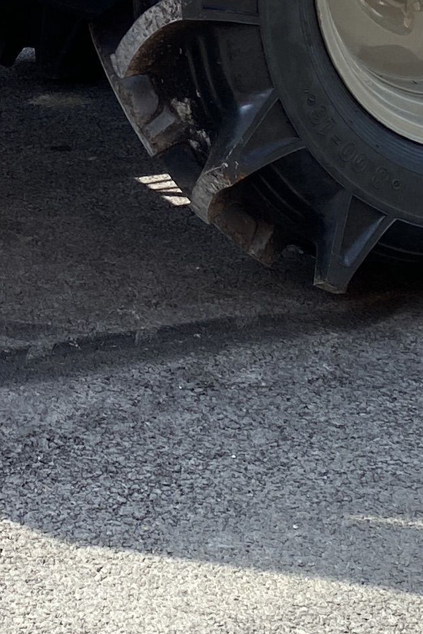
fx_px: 2008
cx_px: -227
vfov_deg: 16.8
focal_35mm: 114
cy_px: -225
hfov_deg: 11.5
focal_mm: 4.25
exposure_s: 1/715
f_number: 1.8
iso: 32
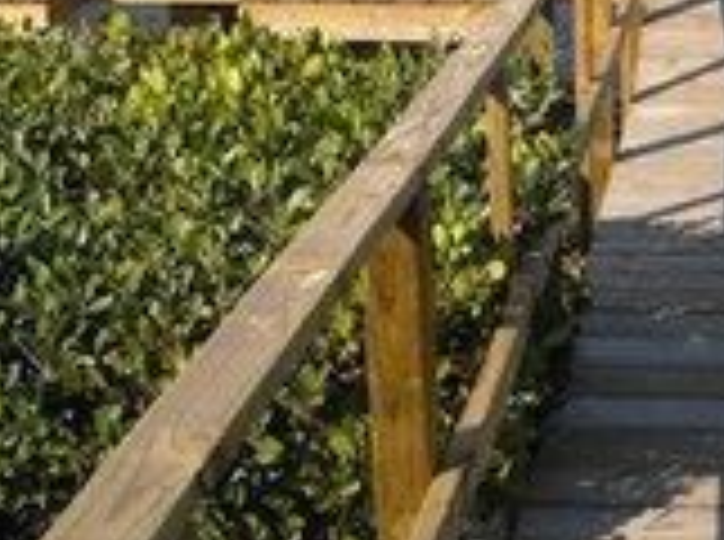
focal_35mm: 109
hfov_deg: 17.6
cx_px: 728
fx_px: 2275
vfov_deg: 13.4
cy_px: 34
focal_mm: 5.7
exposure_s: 1/260
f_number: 5.6
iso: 64
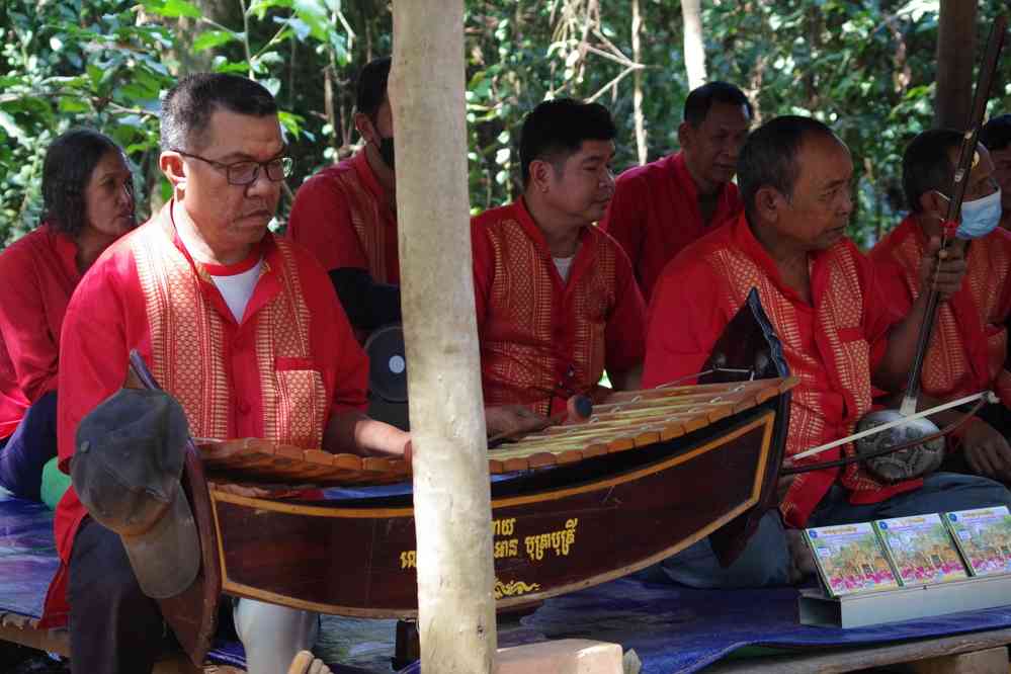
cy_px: 337
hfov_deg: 19.5
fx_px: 2949
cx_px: 506
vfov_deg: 13.0
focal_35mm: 105
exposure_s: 1/100
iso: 3200
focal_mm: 70
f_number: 6.3
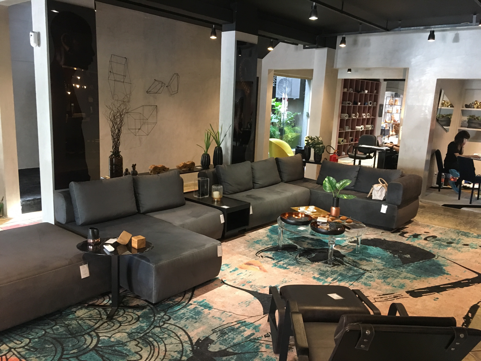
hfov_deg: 61.7
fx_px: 403
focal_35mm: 29
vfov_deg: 48.2
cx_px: 240
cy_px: 180
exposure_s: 1/17
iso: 200
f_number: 2.2
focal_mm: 4.15
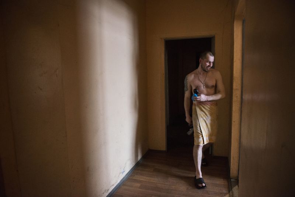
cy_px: 98
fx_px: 197
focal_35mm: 24
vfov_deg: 53.2
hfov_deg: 73.7
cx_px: 148
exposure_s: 1/50
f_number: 2.8
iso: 6400
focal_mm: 24
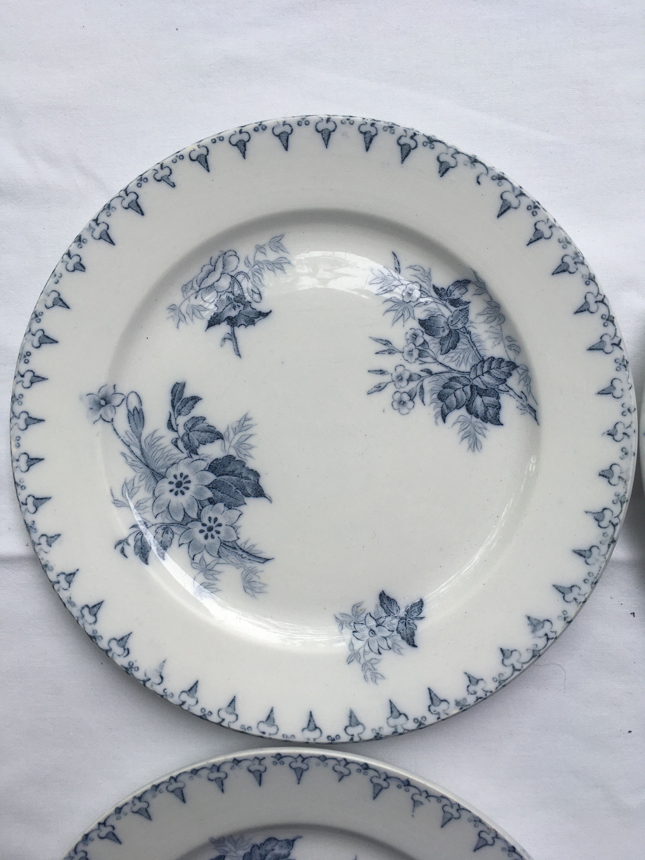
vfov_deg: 61.7
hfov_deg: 48.2
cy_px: 430
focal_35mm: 29
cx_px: 322
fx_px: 720
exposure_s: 1/373
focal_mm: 4.15
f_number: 2.2
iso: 25
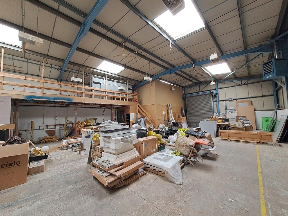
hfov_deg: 106.2
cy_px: 108
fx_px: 108
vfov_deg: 89.9
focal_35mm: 13
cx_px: 144
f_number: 2.2
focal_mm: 1.42
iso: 100
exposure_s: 1/50
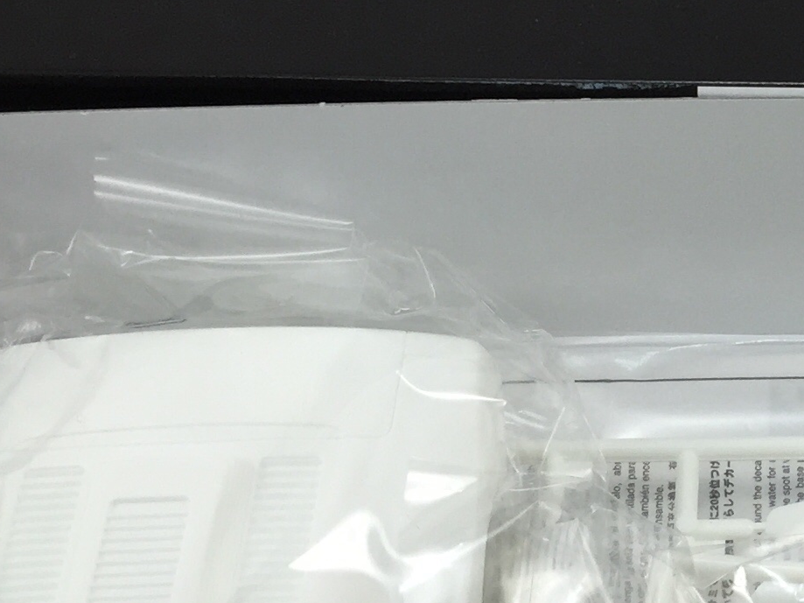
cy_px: 272
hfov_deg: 17.9
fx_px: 2392
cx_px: 1024
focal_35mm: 103
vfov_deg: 14.4
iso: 40
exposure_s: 1/100
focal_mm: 4.15
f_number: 2.2
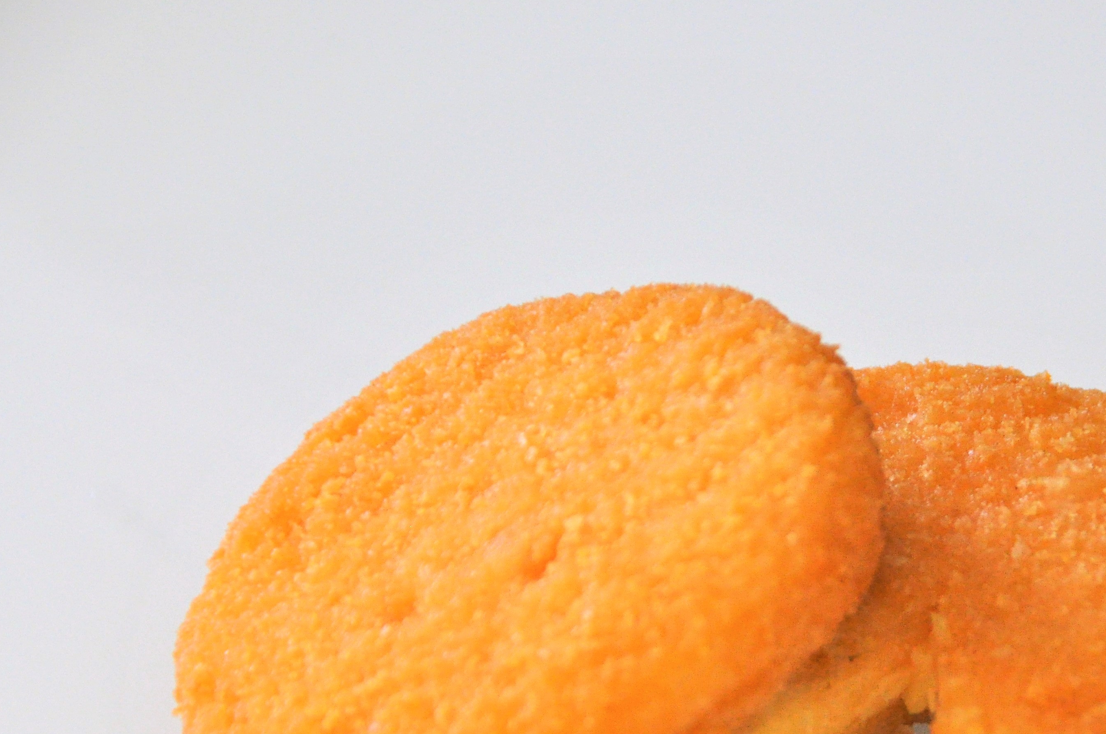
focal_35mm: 358
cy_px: 516
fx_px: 10985
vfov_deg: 3.8
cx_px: 762
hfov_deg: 5.8
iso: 1600
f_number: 5.6
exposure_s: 1/250
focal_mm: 150
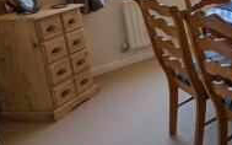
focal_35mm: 39
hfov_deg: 31.4
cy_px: -13
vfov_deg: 29.6
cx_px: 331
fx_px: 247
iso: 69
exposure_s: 1/112
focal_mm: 2.02
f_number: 1.7
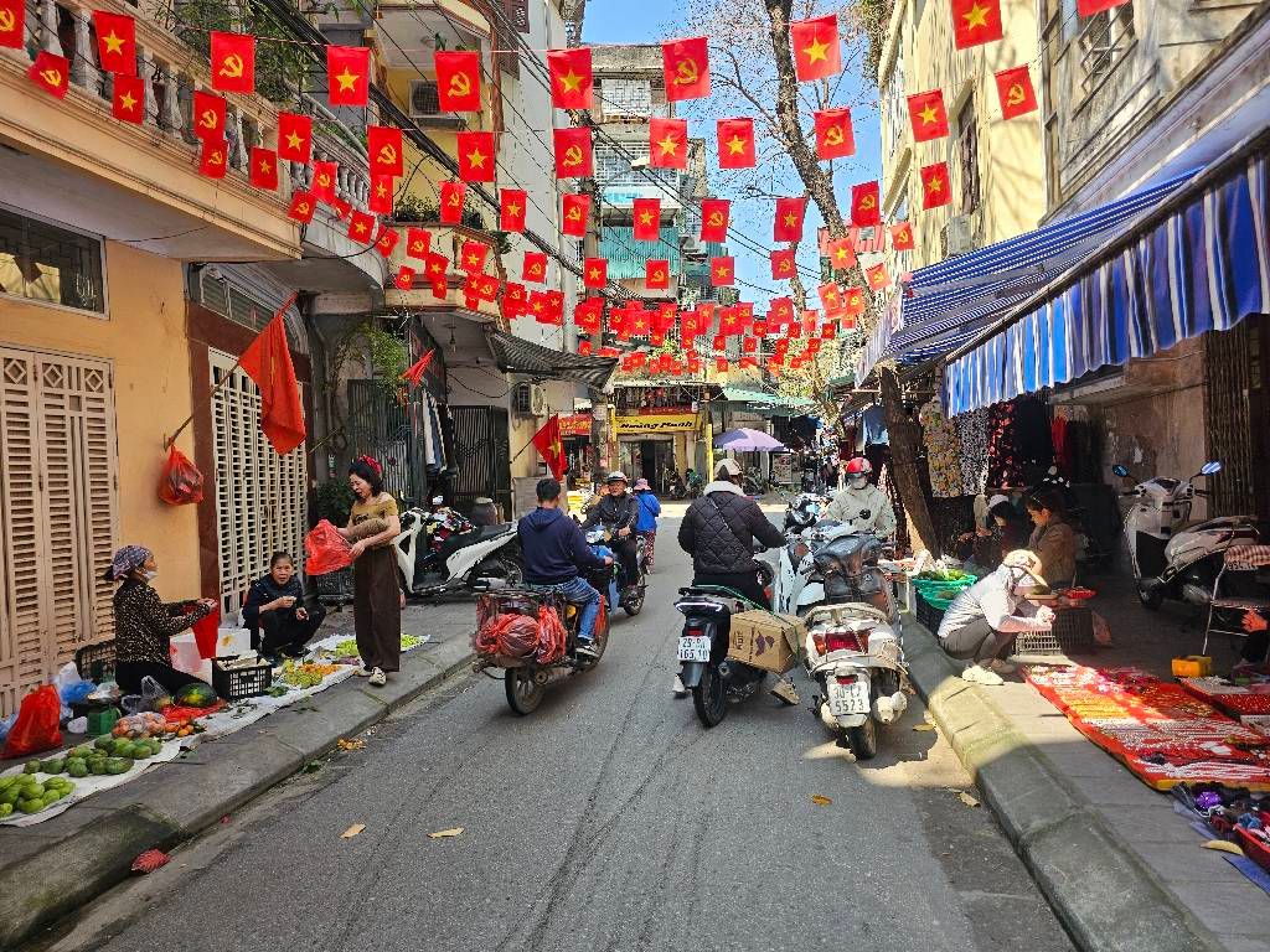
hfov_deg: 73.9
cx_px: 635
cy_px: 476
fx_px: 844
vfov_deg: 58.9
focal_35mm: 23
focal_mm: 6.3
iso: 10
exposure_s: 1/127
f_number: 1.7
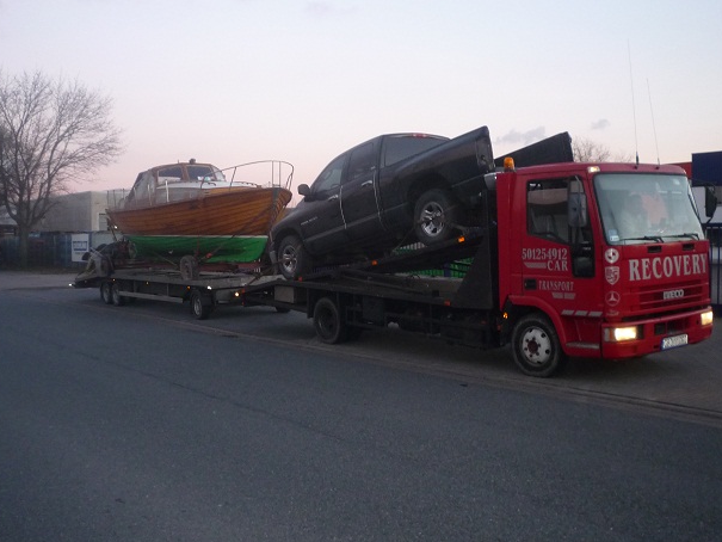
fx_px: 793
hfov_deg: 49.0
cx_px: 373
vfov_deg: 37.7
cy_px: 264
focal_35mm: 38
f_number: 3.3
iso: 200
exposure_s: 1/30
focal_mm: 5.2
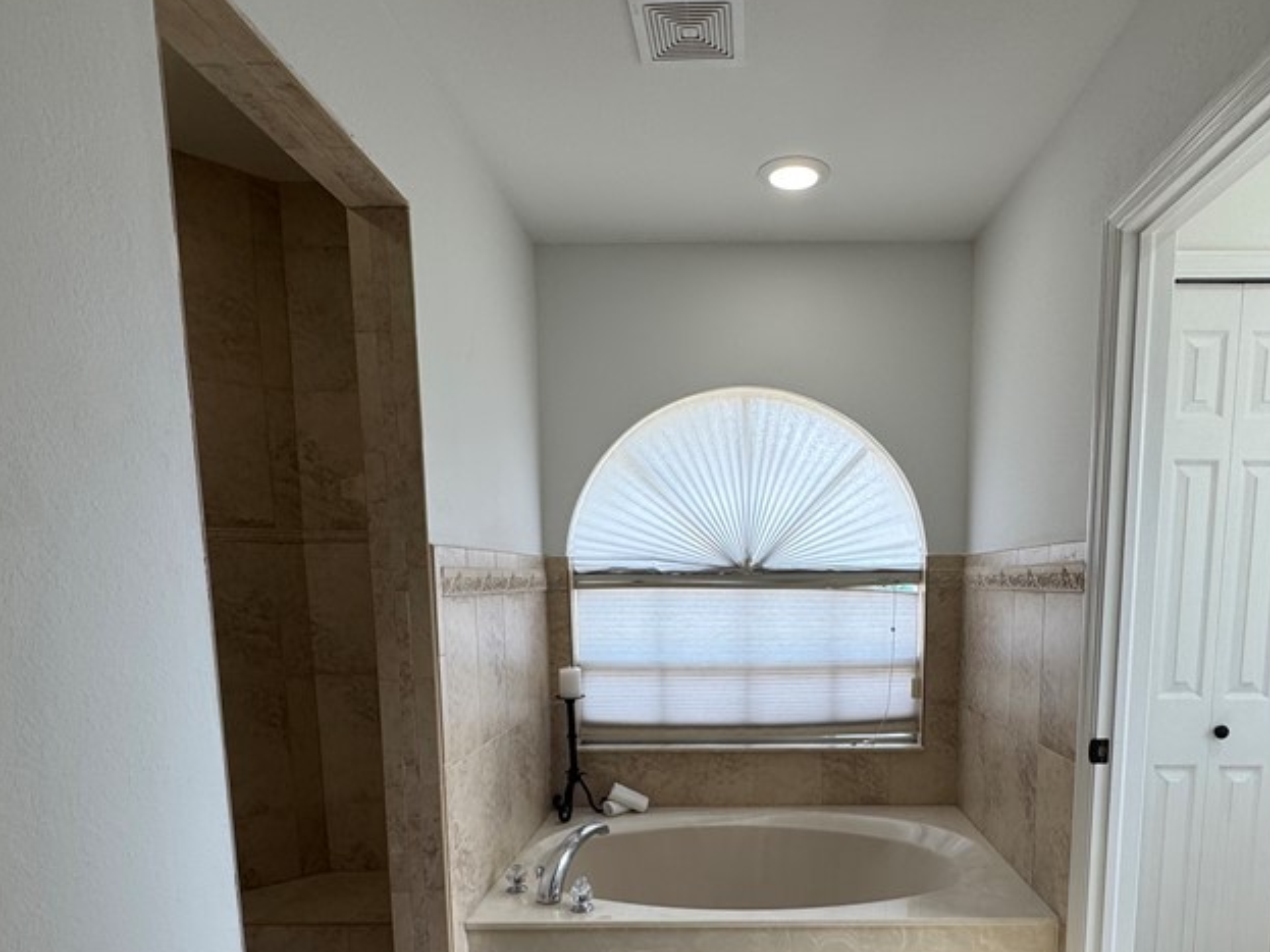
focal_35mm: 23
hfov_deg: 73.4
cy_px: 689
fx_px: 844
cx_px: 742
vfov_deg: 56.6
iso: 40
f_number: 2.2
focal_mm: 2.22
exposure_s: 1/161
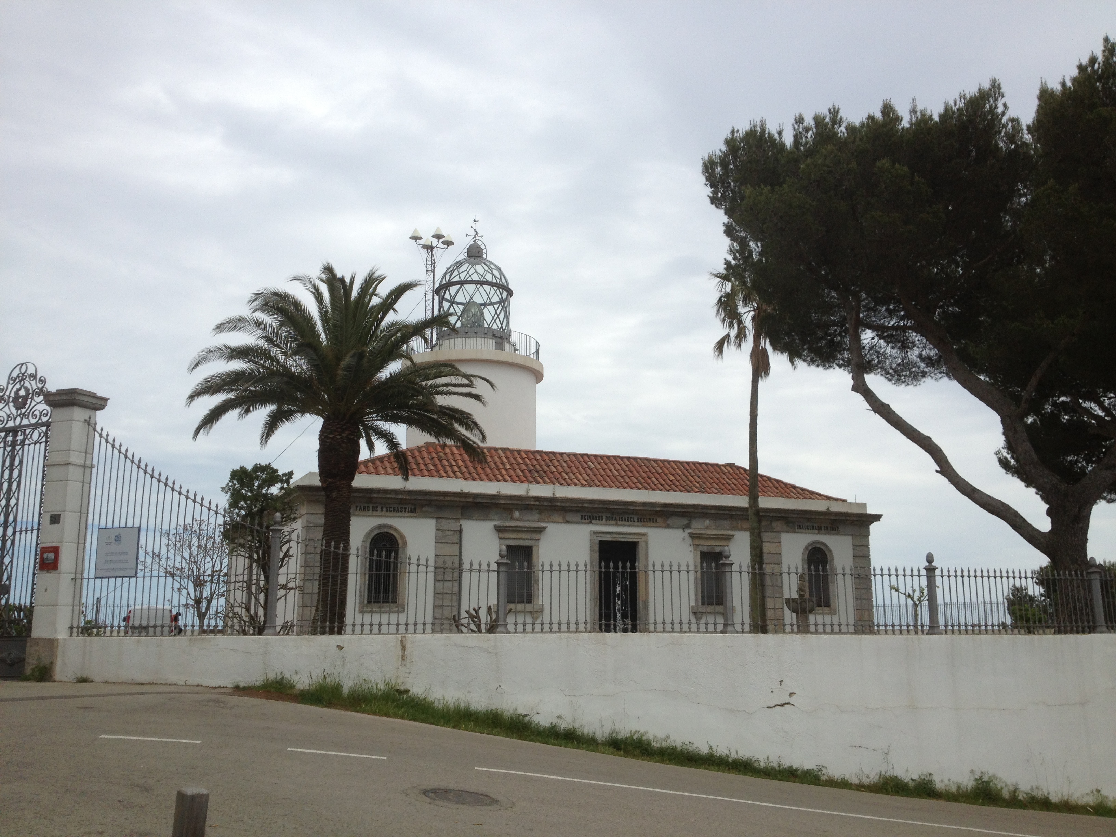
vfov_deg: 40.7
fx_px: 1128
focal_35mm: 35
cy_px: 418
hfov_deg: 52.6
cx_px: 558
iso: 50
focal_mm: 4.28
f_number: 2.4
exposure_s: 1/2907
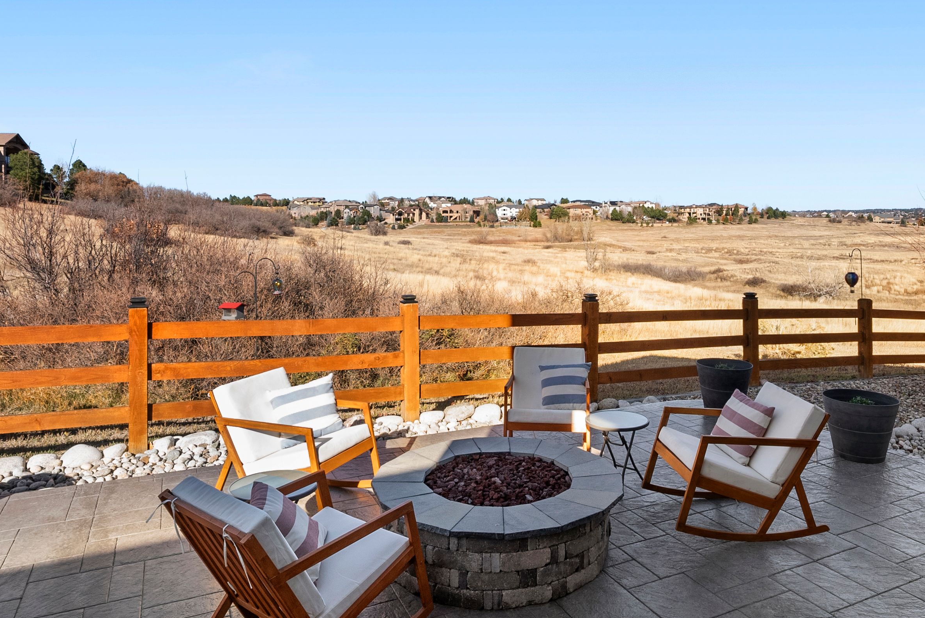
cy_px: 227
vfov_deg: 50.8
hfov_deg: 71.3
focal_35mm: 25
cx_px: 512
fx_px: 643
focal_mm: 14
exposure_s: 1/50
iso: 400
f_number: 10
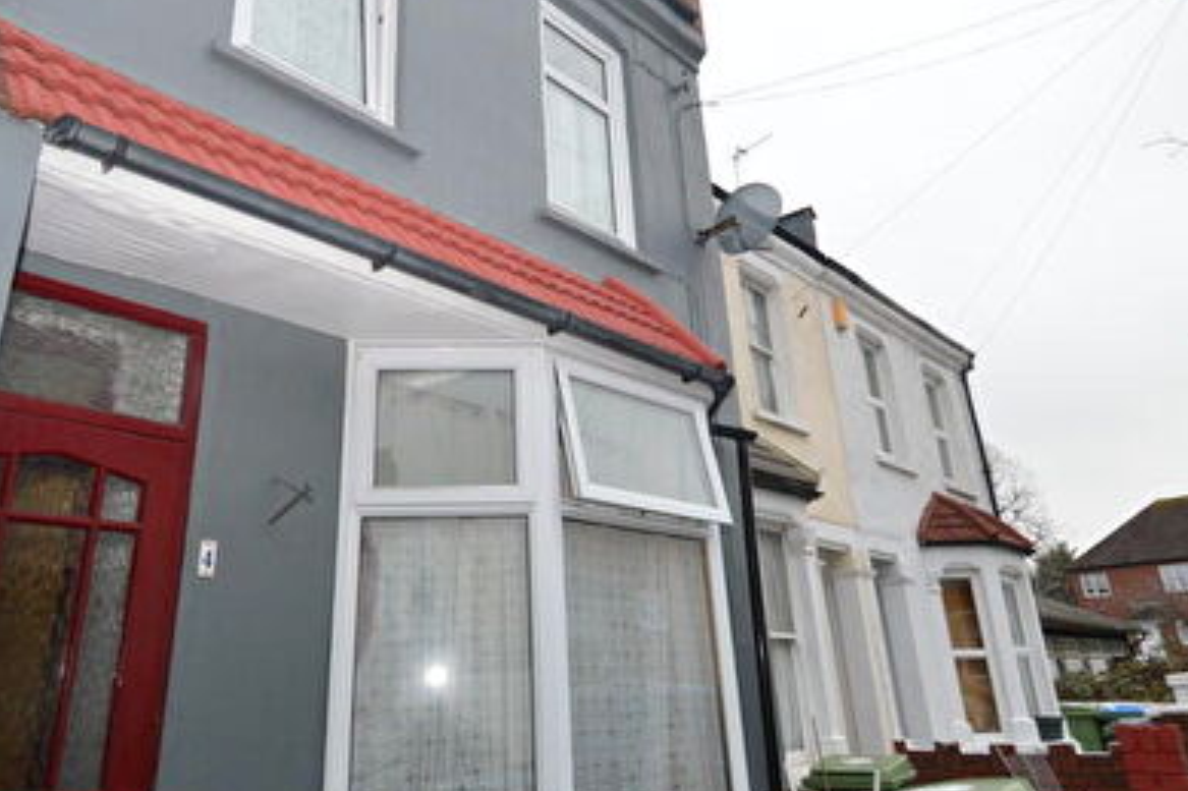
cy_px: 275
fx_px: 891
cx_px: 522
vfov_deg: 47.2
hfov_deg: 67.2
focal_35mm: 27
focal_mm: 10
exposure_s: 1/125
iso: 360
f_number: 5.6
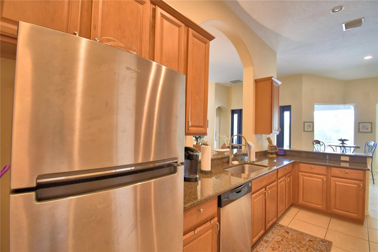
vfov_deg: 77.3
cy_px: 126
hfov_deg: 100.4
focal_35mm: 15
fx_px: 157
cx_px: 189
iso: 1000
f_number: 4.5
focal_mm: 10
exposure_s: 1/30
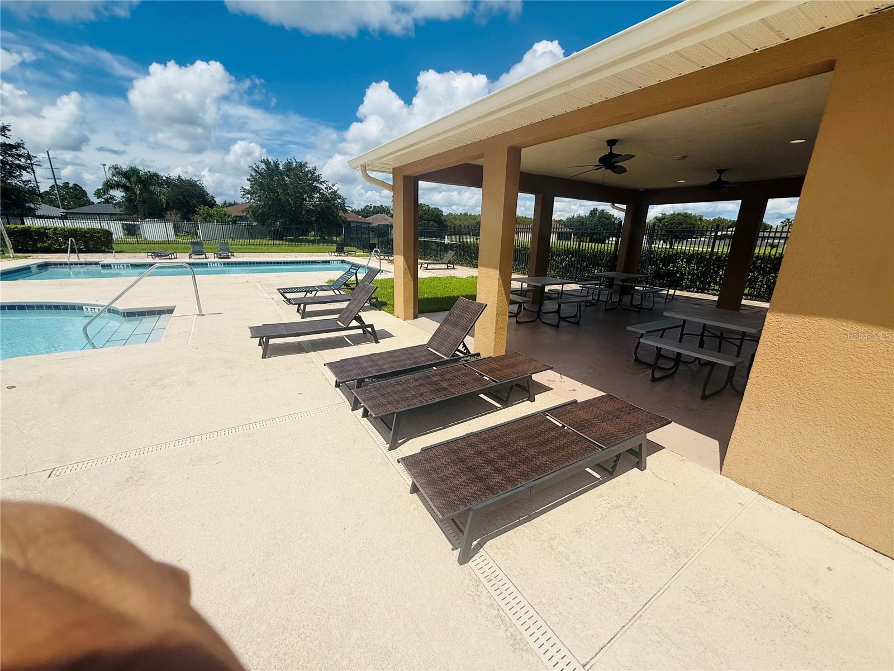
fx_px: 362
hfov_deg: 102.1
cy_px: 336
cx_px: 447
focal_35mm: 14
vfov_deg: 85.7
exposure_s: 1/3289
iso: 50
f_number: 2.2
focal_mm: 2.22
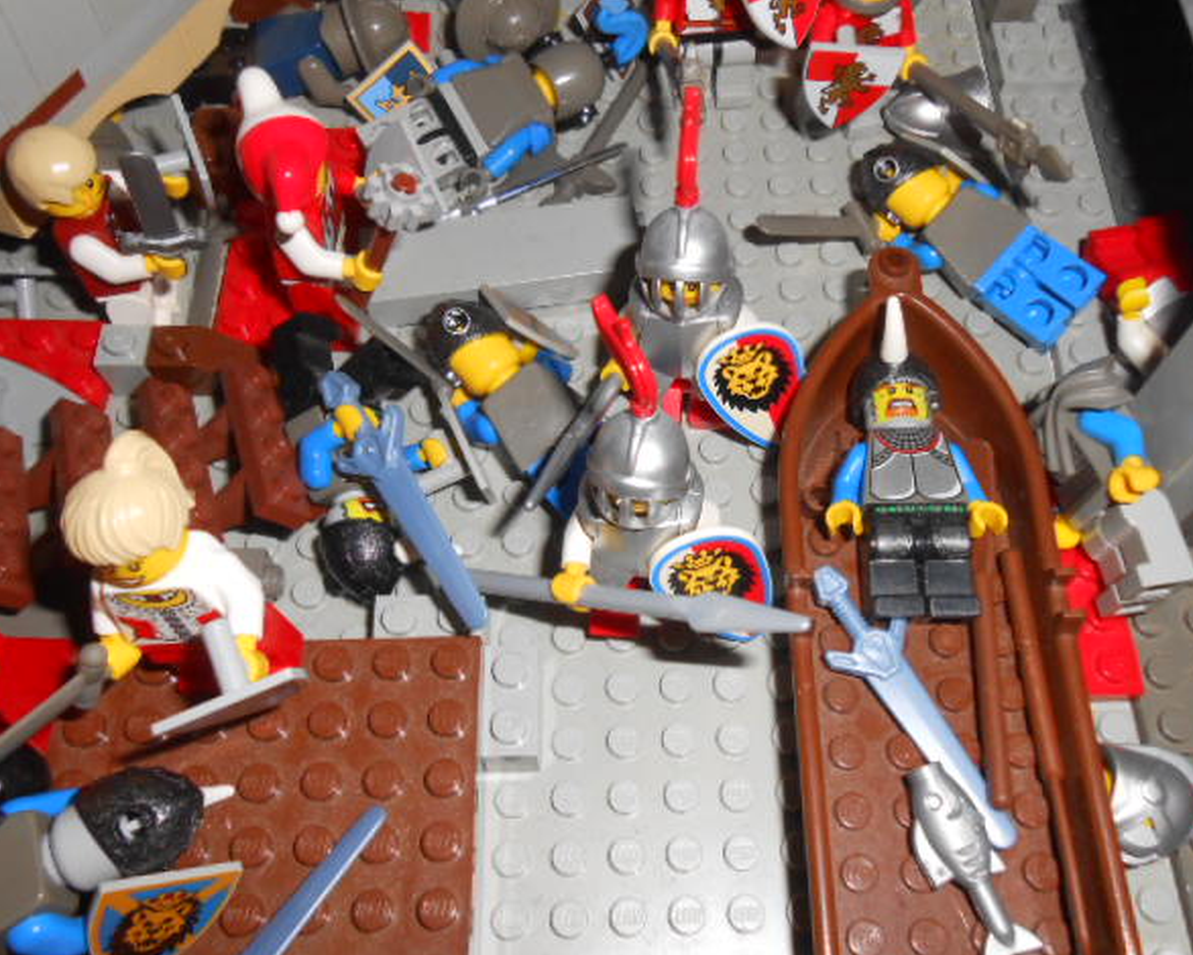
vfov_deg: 45.8
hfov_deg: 55.6
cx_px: 635
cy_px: 470
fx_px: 1130
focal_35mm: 32
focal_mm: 5.3
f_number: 11.9
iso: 200
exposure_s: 1/25
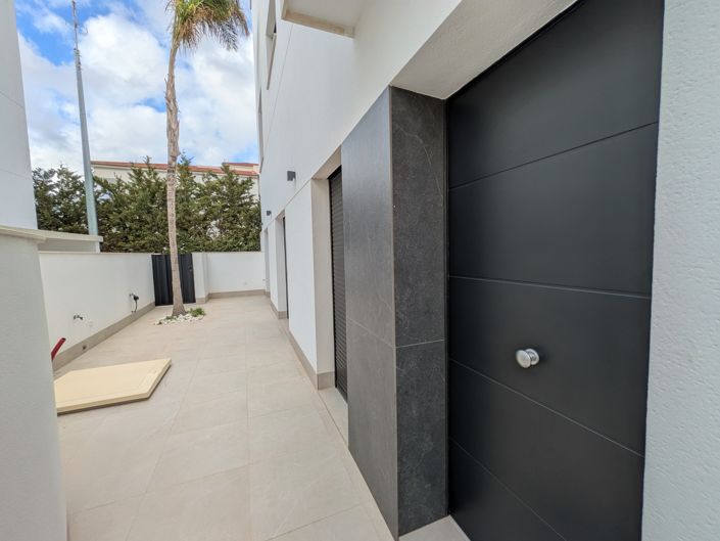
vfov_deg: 85.7
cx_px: 360
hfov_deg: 102.1
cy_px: 270
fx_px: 291
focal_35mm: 14
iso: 51
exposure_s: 1/925
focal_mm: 1.83
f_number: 2.2
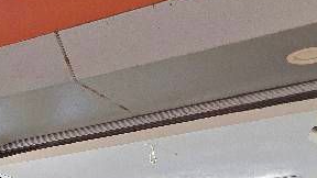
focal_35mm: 89
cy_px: 354
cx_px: 80
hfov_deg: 23.7
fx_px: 748
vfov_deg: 12.1
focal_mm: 6.3
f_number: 1.7
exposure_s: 1/101
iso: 80
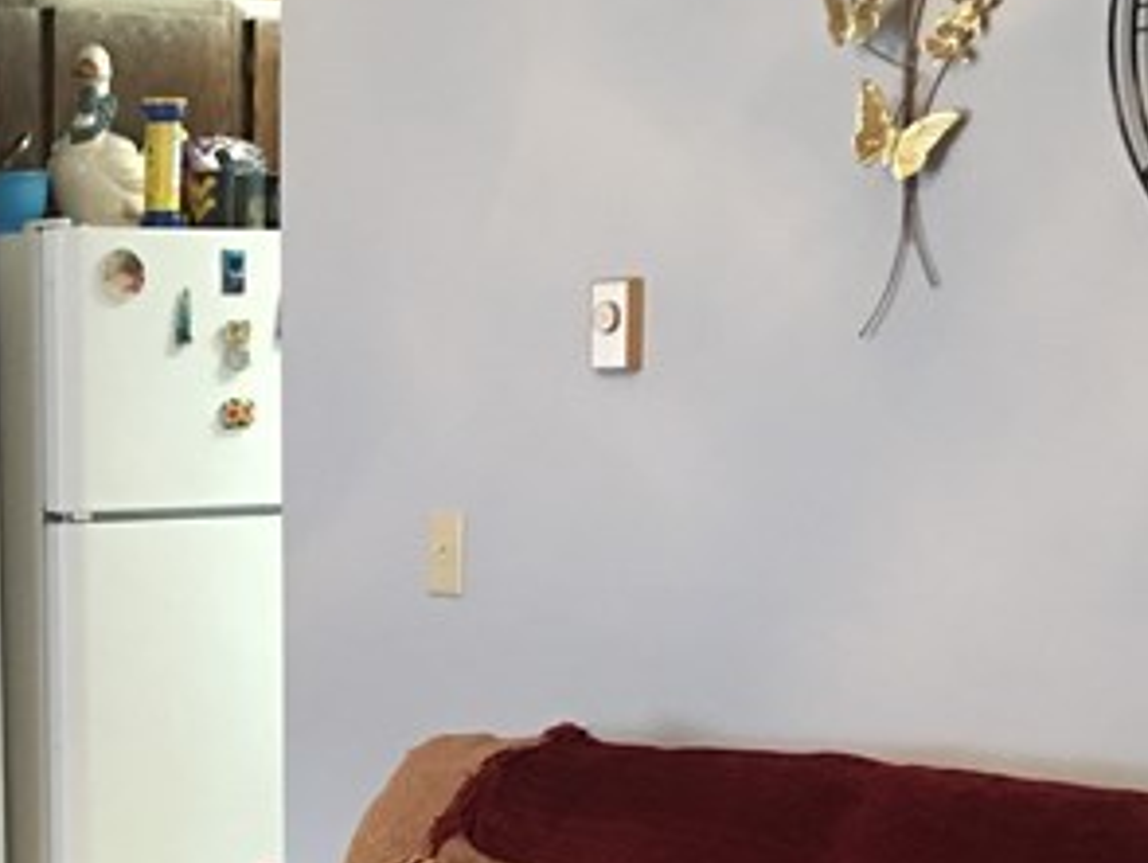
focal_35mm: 101
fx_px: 3352
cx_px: -23
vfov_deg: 14.4
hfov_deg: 18.9
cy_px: 937
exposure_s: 1/10
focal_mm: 4.15
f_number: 2.2
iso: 80
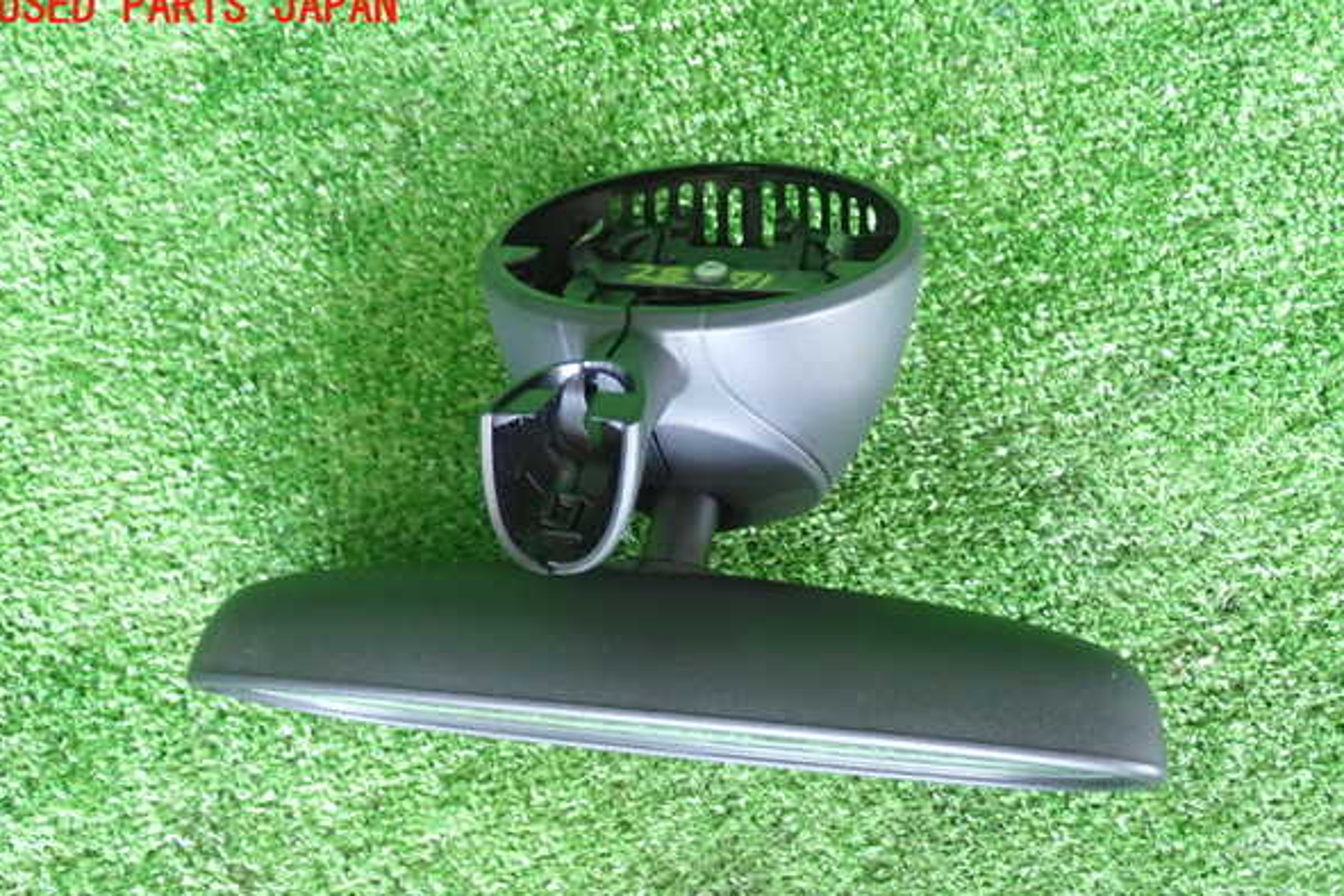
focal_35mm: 38
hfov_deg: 50.7
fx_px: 1419
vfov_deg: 35.0
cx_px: 666
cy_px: 491
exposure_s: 1/40
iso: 500
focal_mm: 6.37
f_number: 2.5
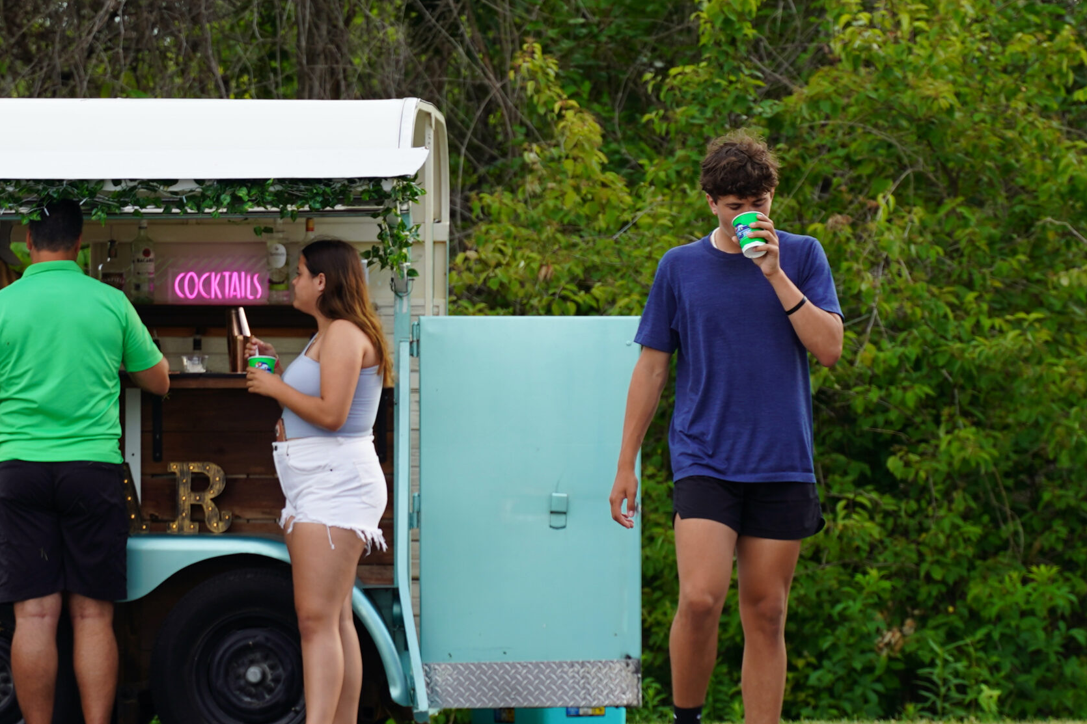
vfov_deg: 11.9
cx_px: 307
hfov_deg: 17.7
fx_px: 3472
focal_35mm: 115
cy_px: 315
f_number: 5
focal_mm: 75
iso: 100
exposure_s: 1/100
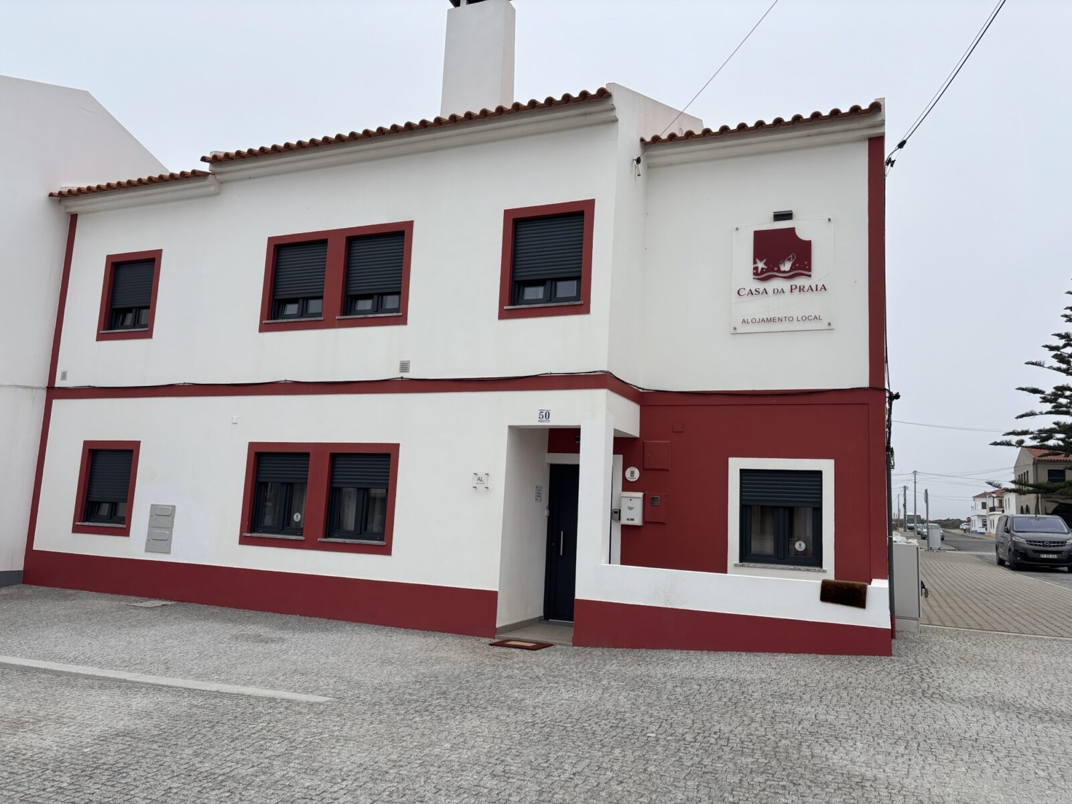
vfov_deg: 53.1
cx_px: 536
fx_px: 805
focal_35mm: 26
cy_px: 402
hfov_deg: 67.3
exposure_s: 1/1092
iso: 50
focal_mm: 5.96
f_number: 1.6
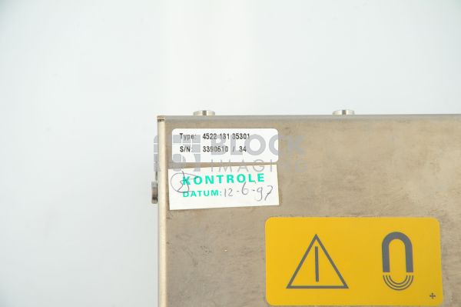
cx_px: 230
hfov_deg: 17.1
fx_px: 1535
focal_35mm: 120
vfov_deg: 11.4
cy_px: 154
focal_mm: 120
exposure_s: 1/125
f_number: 8
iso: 800
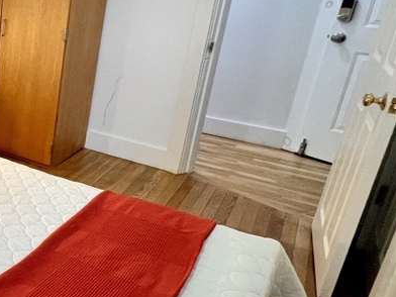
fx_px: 389
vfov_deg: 41.8
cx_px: -108
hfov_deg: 36.8
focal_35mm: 34
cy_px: 158
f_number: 1.8
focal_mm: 1.57
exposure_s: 1/60
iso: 125
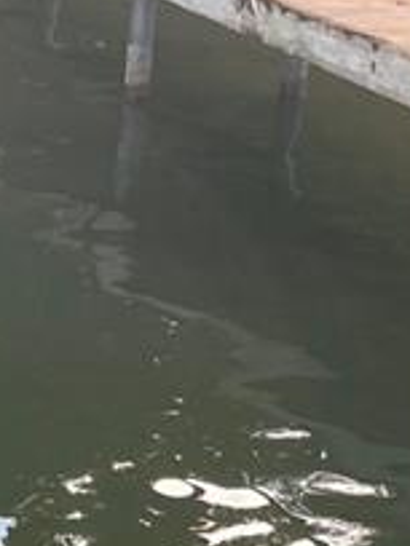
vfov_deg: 19.2
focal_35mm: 98
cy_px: -67
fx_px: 1548
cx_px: -204
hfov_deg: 14.1
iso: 50
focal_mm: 5.1
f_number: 1.6
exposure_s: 1/598
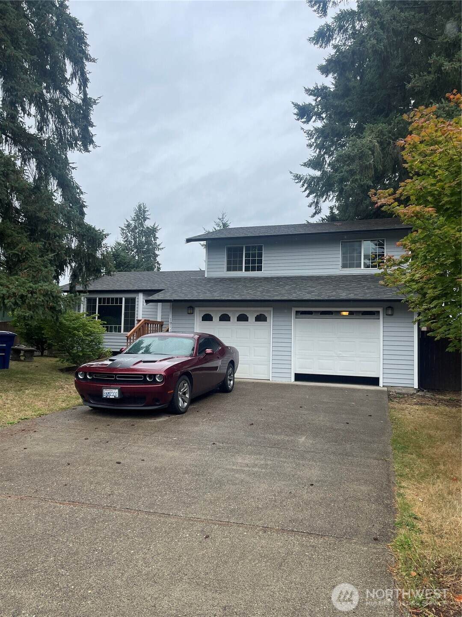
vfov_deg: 69.4
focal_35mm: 25
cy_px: 308
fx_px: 445
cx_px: 231
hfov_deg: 54.9
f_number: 1.6
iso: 32
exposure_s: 1/2545
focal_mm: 5.1
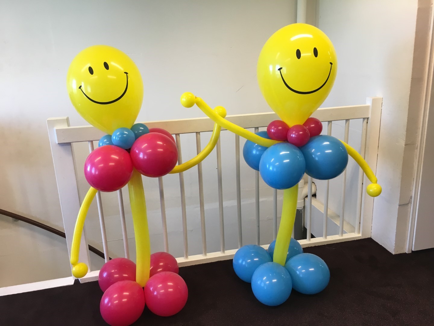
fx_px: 364
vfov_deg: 48.2
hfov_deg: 61.7
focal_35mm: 29
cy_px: 163
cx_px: 217
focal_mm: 4.15
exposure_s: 1/33
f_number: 2.2
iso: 40
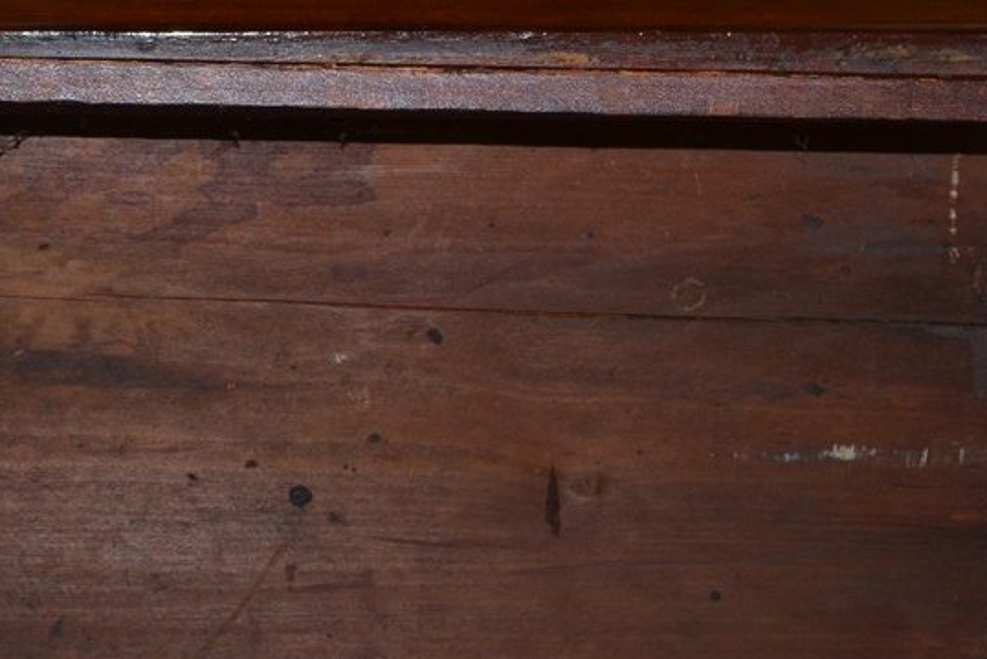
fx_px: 3208
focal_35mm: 117
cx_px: 422
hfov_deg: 17.5
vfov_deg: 11.7
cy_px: 506
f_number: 8
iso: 125
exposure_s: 1/60
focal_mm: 42
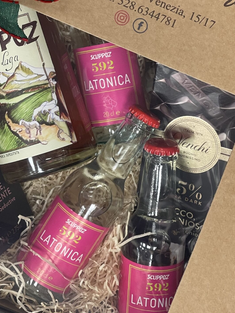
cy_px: 107
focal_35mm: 115
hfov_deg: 12.8
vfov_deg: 17.1
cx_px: 29
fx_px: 1041
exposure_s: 1/50
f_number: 2.2
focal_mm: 7.5
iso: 160
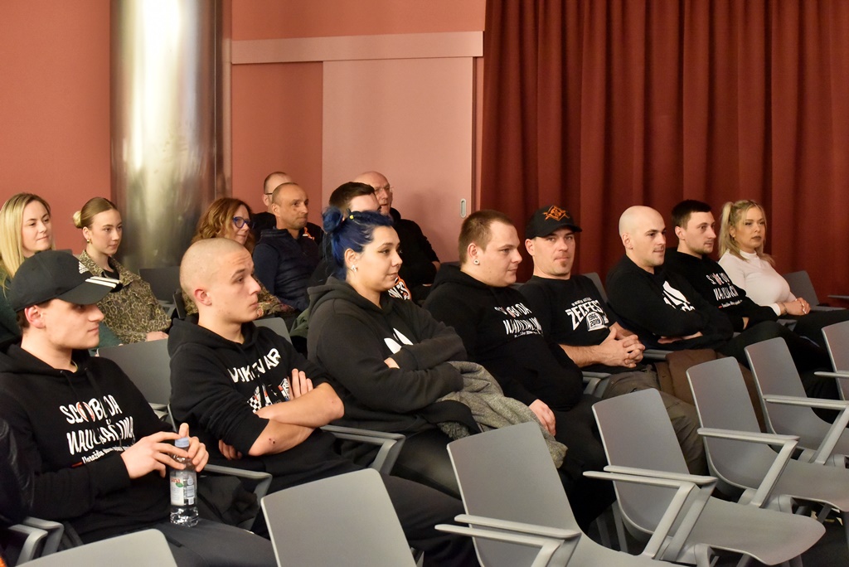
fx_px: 1652
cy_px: 284
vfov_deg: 19.5
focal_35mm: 70
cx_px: 424
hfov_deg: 28.8
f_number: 8
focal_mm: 70
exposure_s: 1/100
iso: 10000
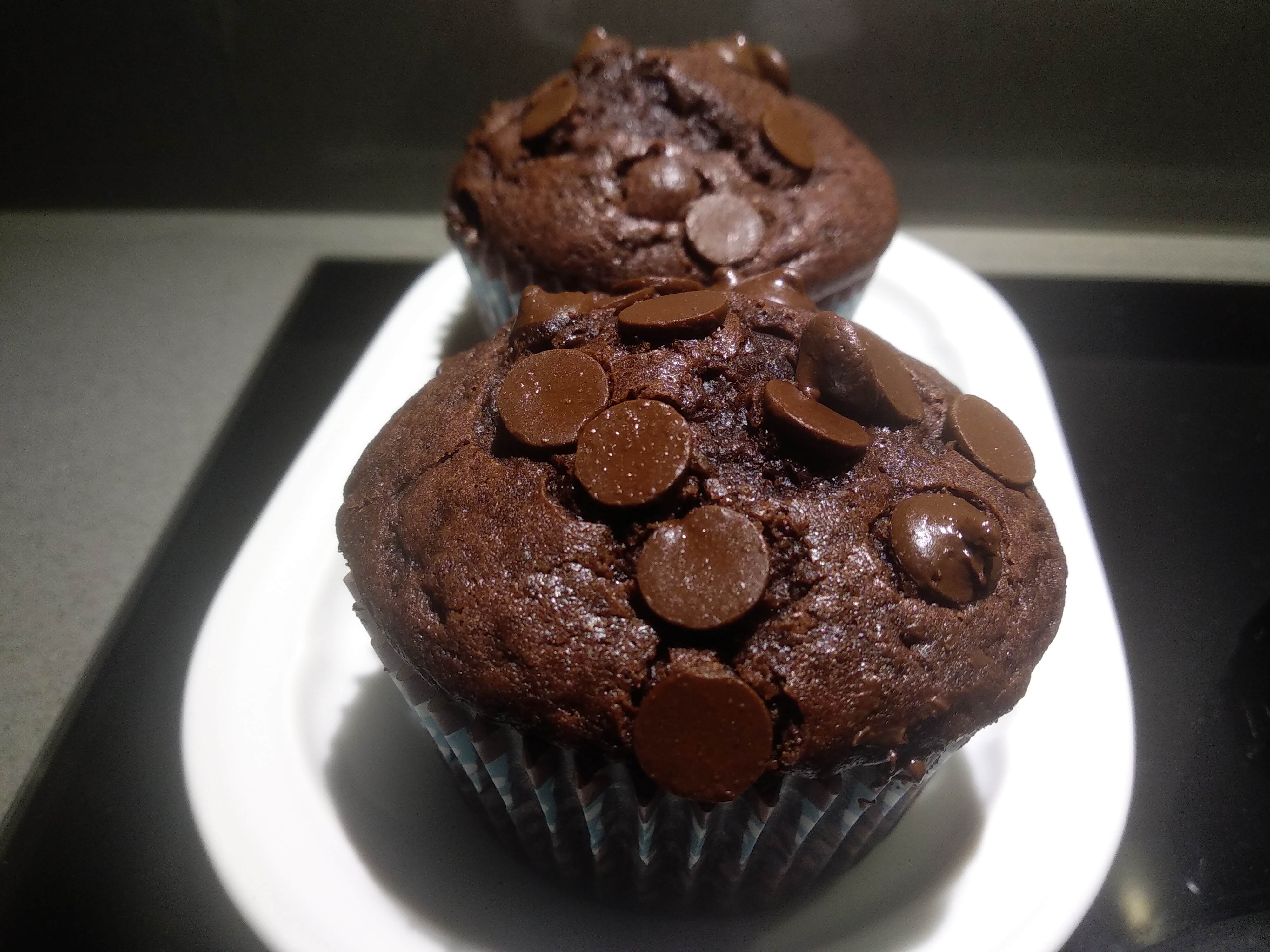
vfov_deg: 53.1
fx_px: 954
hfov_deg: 67.3
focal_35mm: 26
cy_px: 476
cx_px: 635
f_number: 2.2
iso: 250
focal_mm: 3.81
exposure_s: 1/50
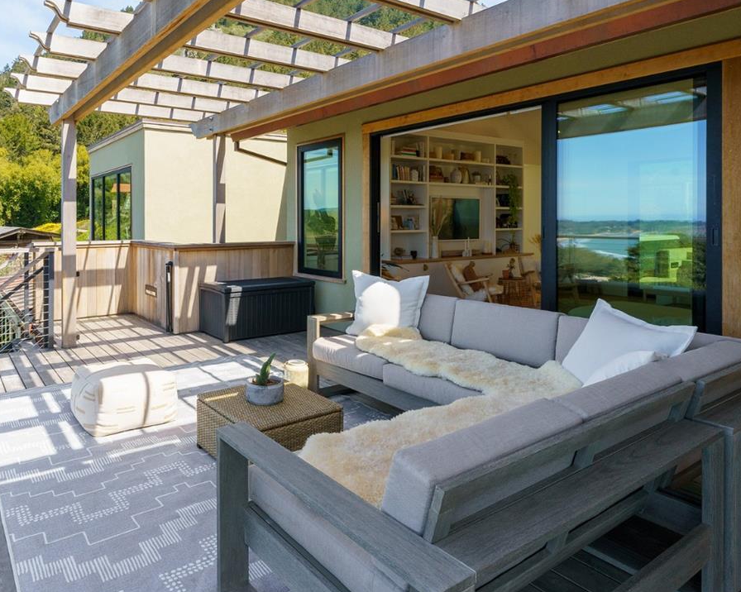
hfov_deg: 73.1
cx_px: 256
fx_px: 482
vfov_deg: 62.7
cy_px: 246
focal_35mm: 22
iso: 400
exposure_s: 1/160
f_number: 13
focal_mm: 14
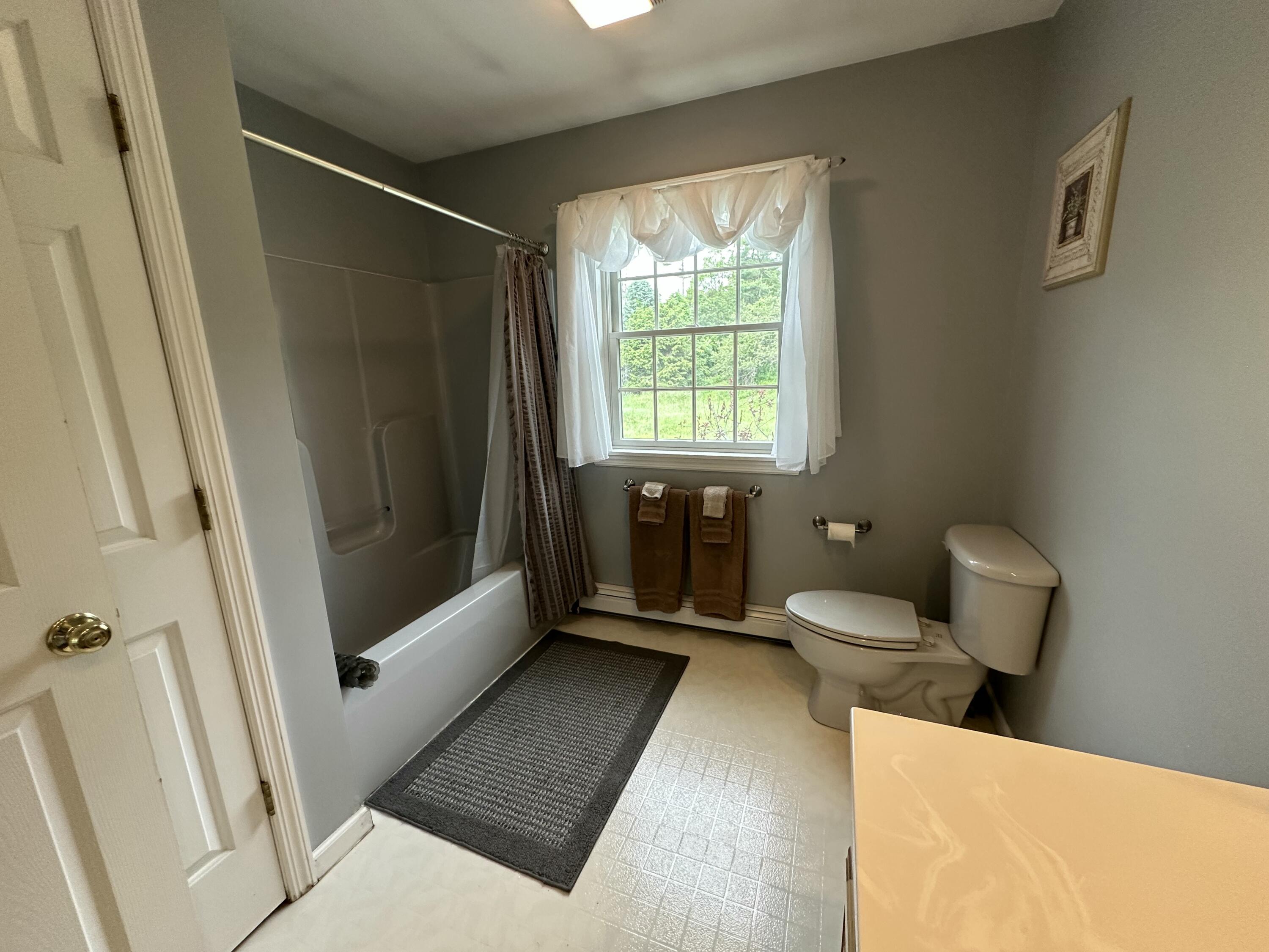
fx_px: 513
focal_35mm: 14
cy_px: 476
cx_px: 634
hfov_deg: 102.1
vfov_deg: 85.7
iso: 200
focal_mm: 2.22
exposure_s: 1/120
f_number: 2.2
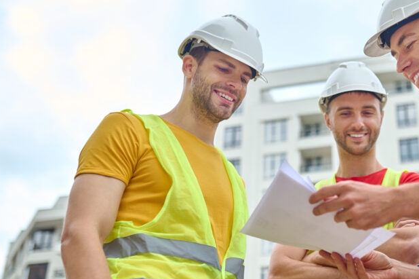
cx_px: 337
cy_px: 177
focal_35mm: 58
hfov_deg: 33.5
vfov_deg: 23.3
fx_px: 674
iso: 500
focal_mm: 35
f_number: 2.5
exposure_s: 1/1250
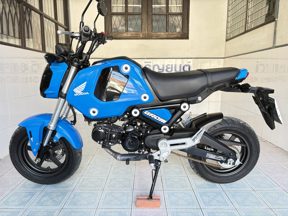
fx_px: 216
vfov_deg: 53.1
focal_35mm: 26
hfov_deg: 67.3
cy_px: 108
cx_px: 144
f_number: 1.6
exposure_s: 1/66
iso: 125
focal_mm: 5.96
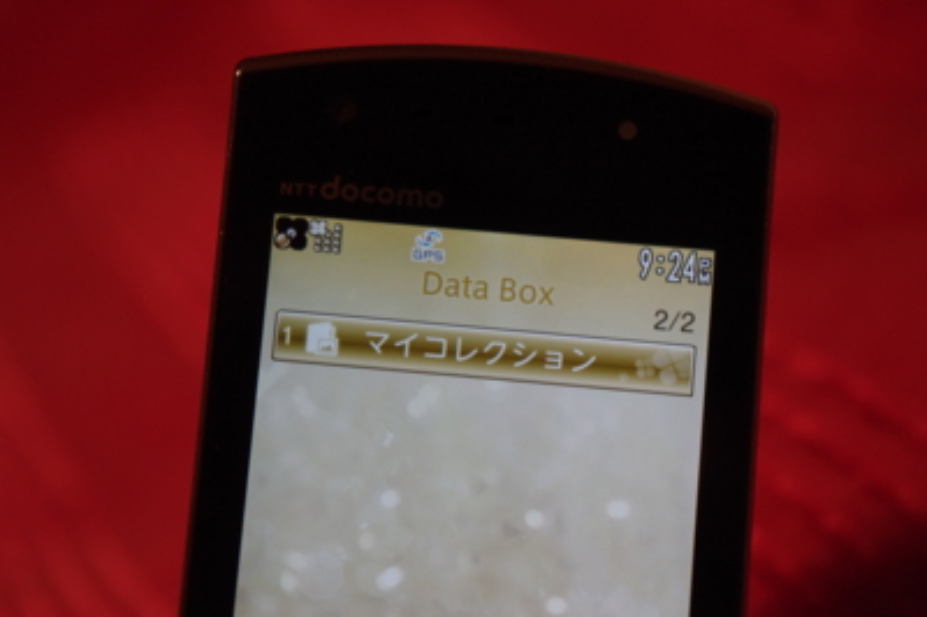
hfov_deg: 24.8
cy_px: 308
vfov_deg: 16.6
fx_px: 2110
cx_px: 464
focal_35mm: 82
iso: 1600
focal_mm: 55
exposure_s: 1/80
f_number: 7.1
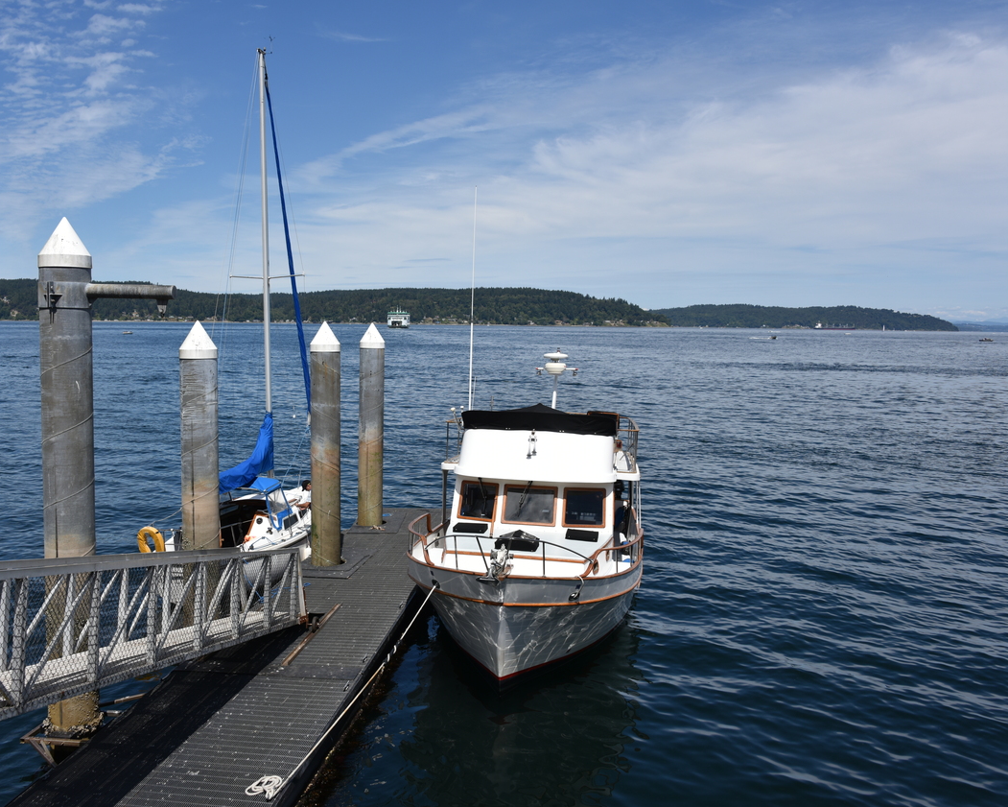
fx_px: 955
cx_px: 423
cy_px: 400
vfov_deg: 45.8
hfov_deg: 55.4
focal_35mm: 32
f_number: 10
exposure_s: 1/400
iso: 100
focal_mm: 28
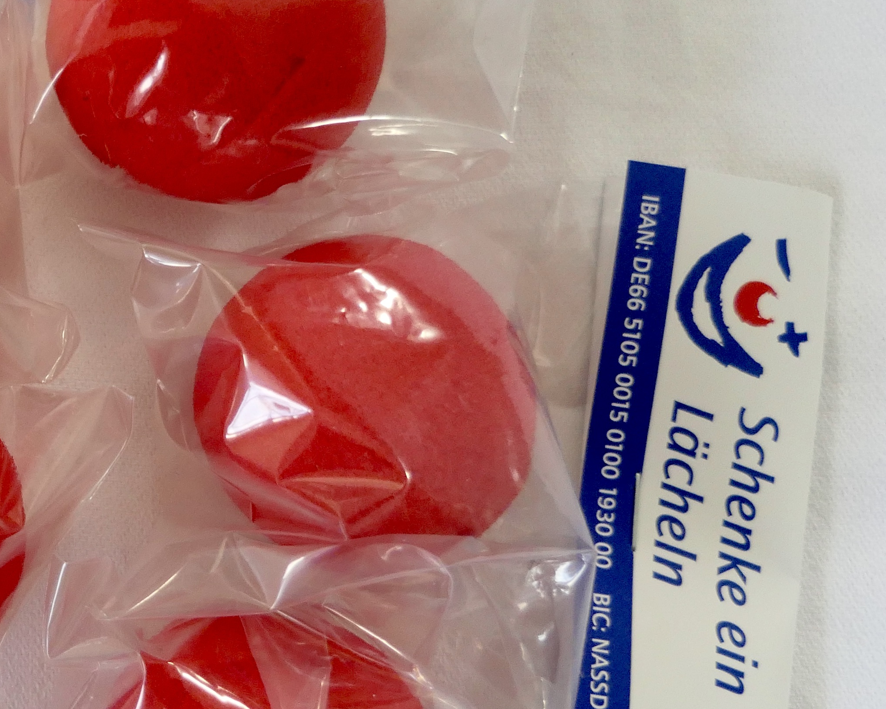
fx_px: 1600
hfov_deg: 29.9
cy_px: 395
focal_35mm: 61
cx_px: 125
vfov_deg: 25.0
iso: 500
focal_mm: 8.8
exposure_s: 1/60
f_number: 2.8
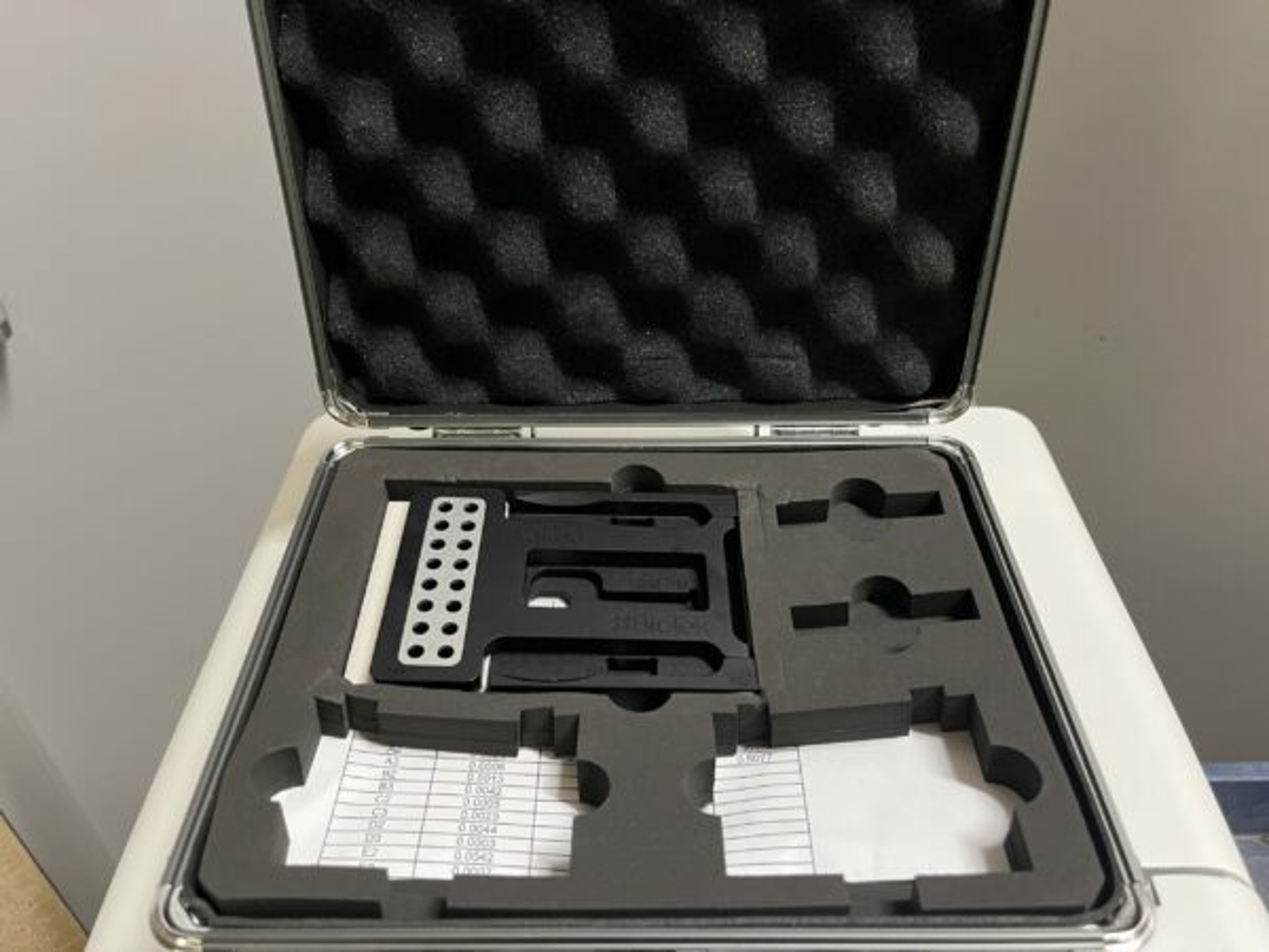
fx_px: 953
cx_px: 634
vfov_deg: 53.1
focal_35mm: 26
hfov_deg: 67.3
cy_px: 476
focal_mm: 5.1
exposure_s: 1/60
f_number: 1.6
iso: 400
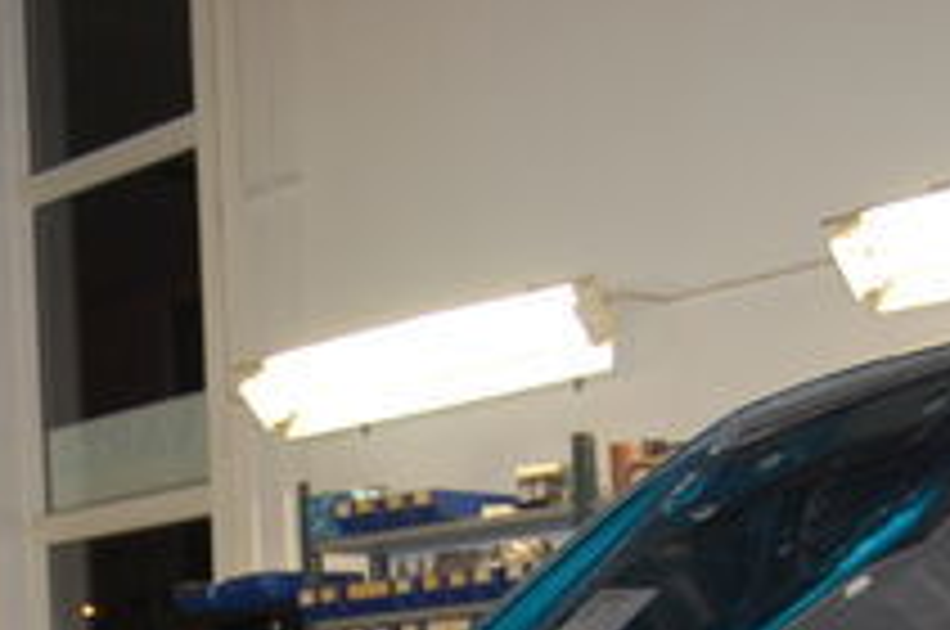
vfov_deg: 15.3
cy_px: 945
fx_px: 2161
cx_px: 59
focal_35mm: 82
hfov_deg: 24.0
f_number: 3.5
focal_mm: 18
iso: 400
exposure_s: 1/60
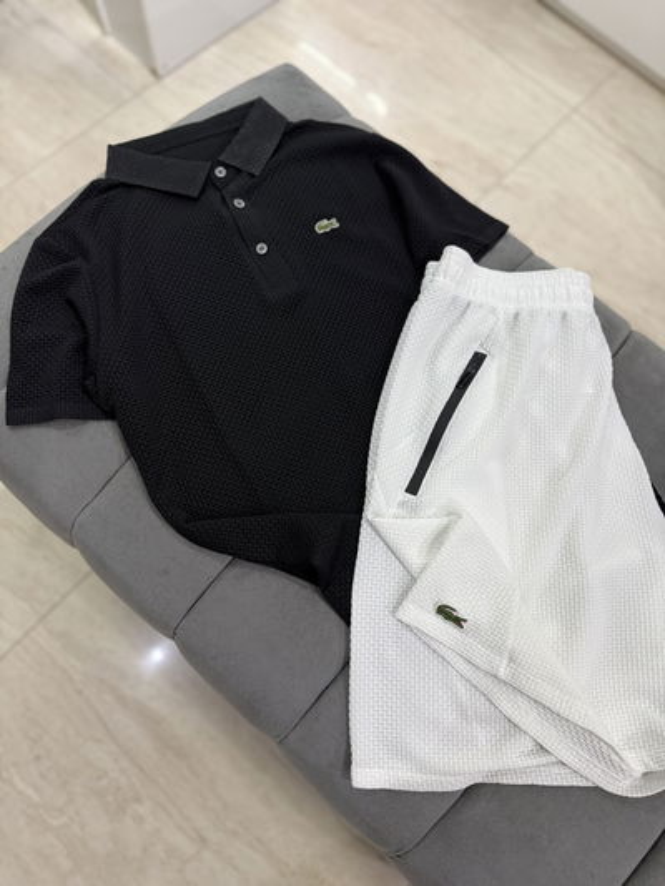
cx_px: 332
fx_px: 614
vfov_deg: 71.6
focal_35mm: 24
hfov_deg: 56.8
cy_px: 443
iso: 200
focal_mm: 6.76
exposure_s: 1/100
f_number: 1.78
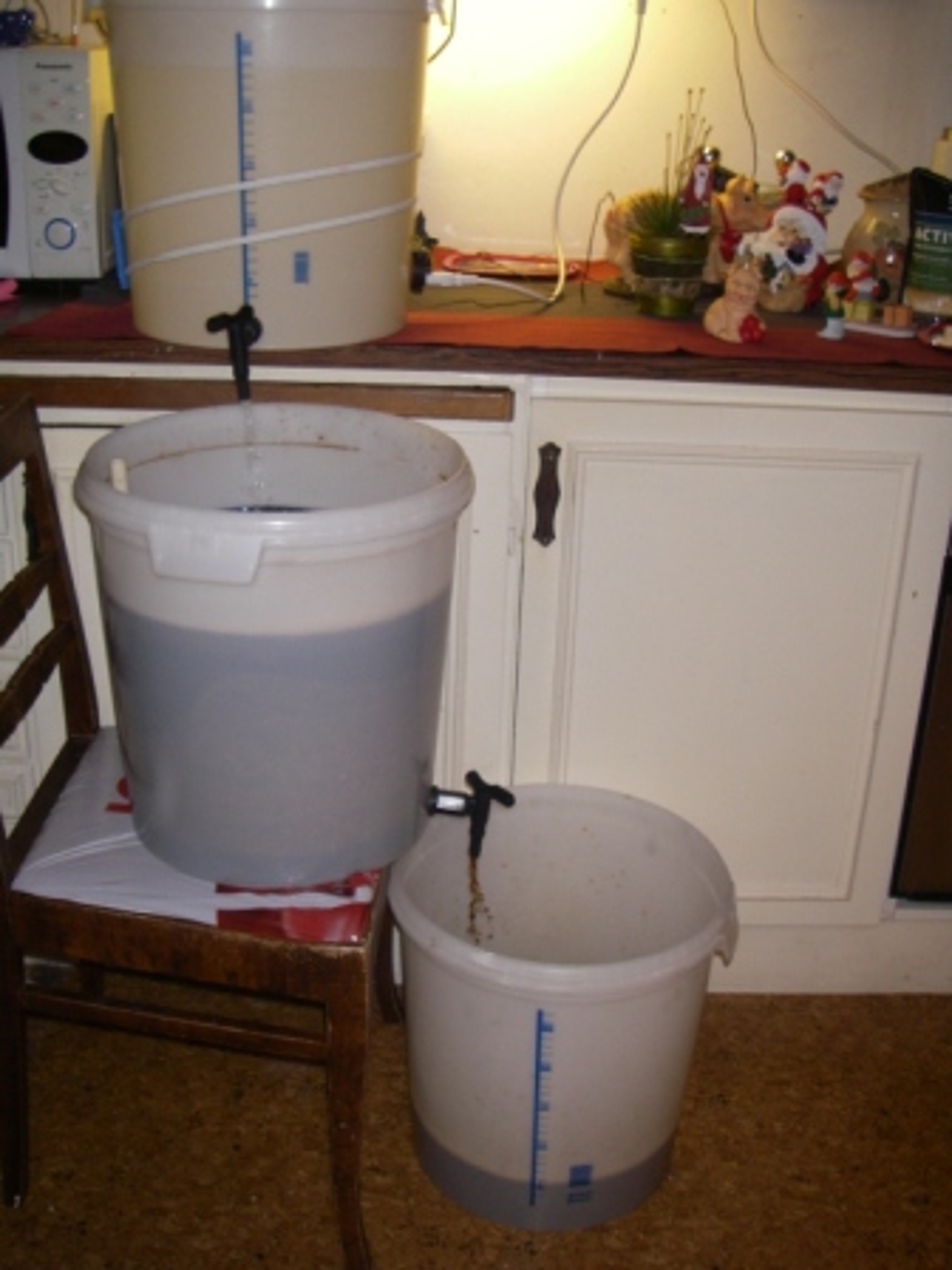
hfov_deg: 37.7
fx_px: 1393
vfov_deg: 49.0
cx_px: 476
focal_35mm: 38
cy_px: 635
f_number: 3.3
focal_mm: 6.3
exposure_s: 1/40
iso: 160
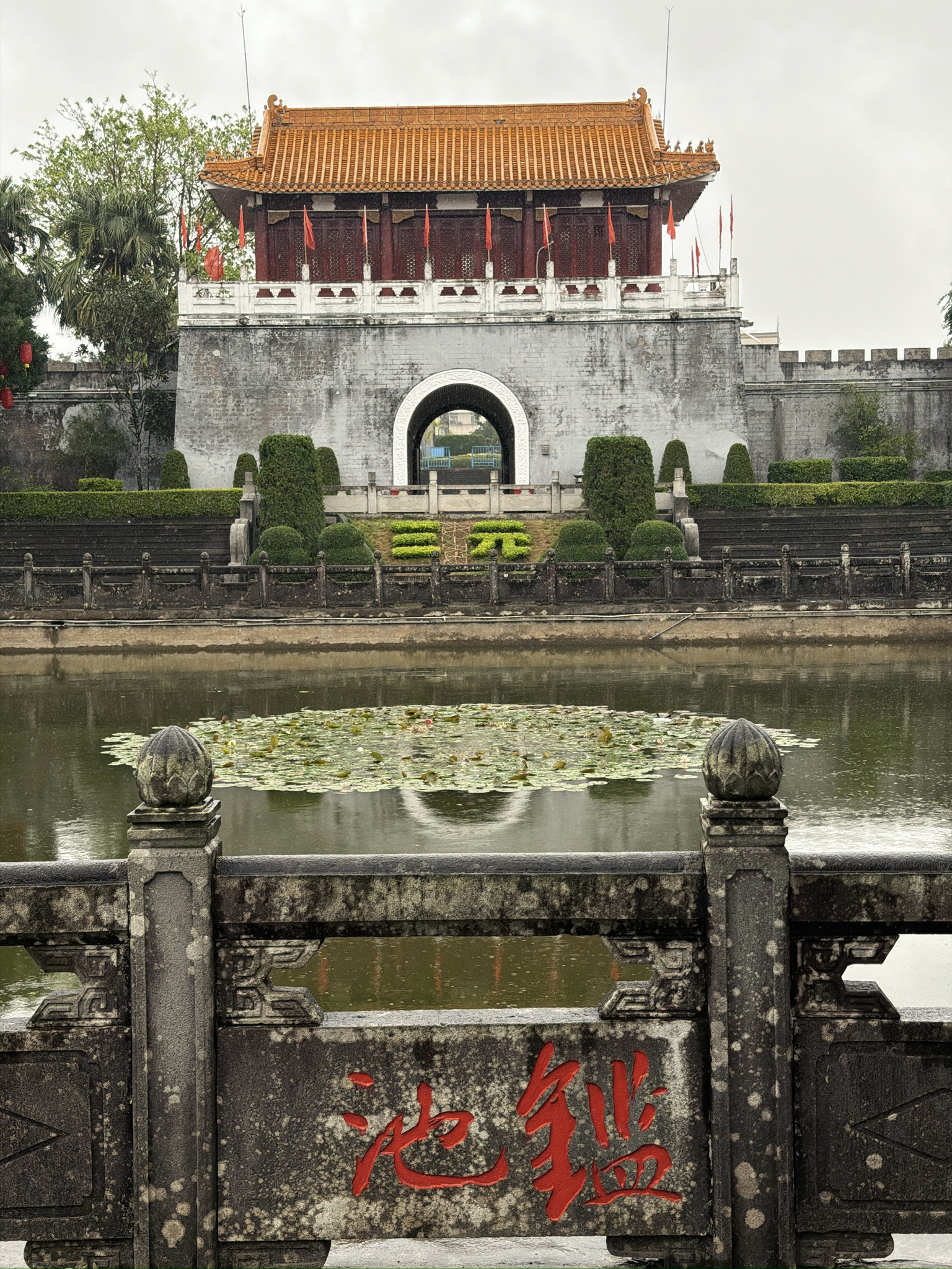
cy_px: 634
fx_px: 1760
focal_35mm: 48
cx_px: 476
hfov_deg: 30.3
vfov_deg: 39.7
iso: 100
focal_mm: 6.76
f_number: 1.78
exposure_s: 1/906
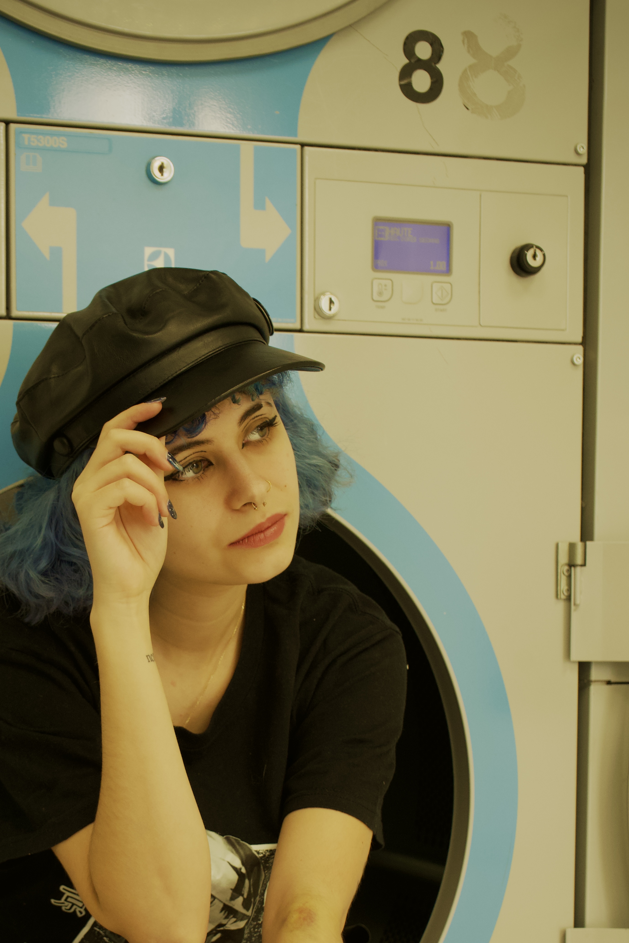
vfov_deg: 25.6
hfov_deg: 17.4
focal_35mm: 78
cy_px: 751
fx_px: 2044
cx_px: 212
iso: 1600
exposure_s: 1/50
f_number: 6.3
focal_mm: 46
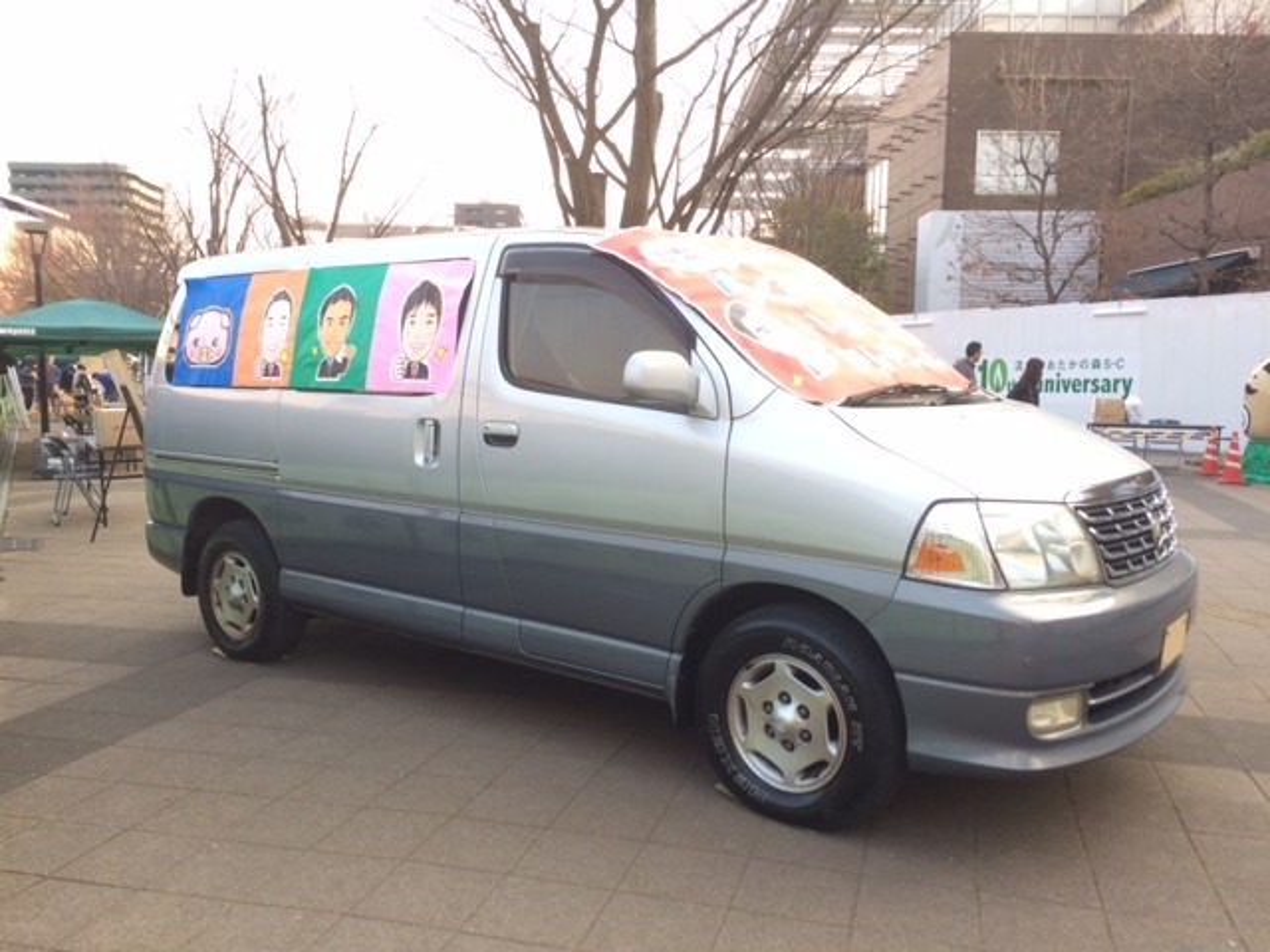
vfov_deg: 48.2
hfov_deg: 61.7
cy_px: 476
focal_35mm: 29
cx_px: 635
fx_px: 1064
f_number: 2.2
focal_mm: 4.15
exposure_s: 1/129
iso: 32
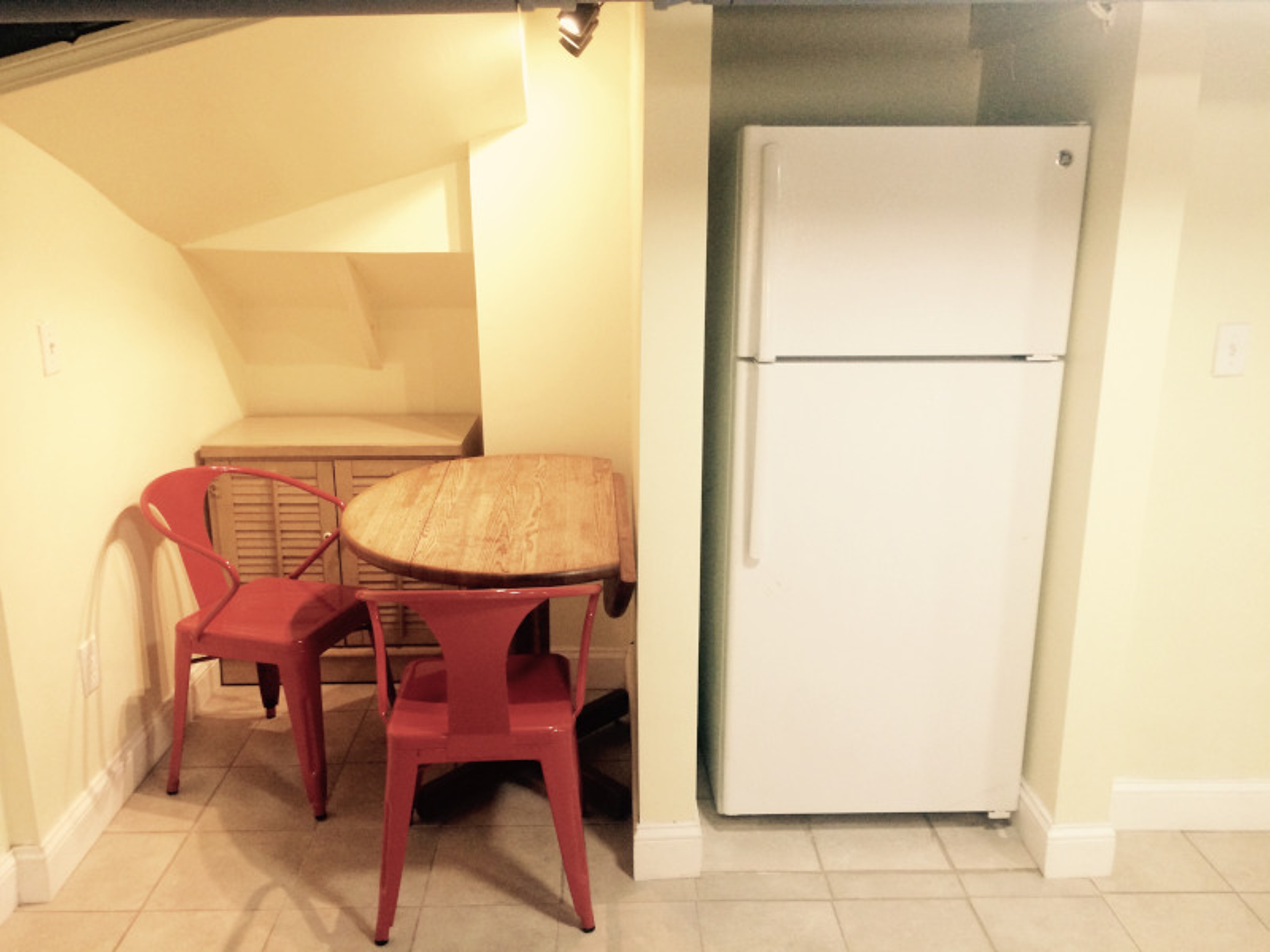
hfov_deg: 61.7
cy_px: 476
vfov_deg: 48.2
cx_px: 635
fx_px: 1064
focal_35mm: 29
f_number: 2.2
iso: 125
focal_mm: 4.15
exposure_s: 1/30
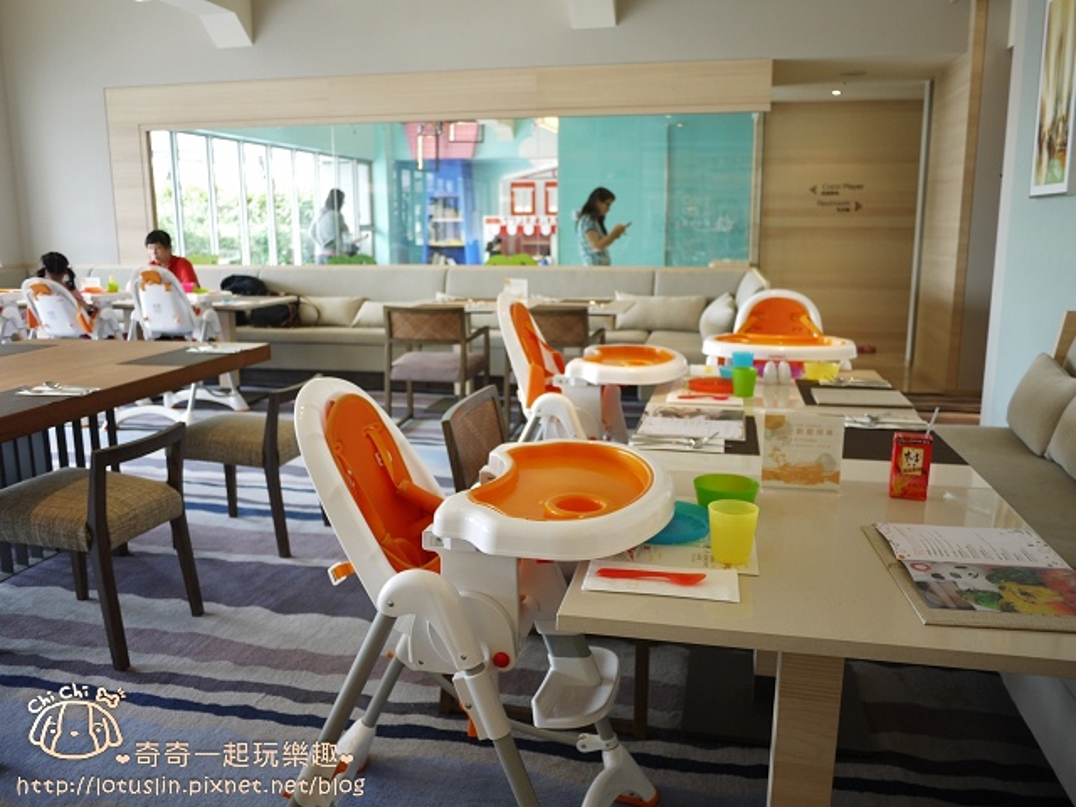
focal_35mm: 28
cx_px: 538
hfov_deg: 63.4
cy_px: 404
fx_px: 870
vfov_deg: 49.7
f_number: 2.5
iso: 125
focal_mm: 14
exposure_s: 1/60
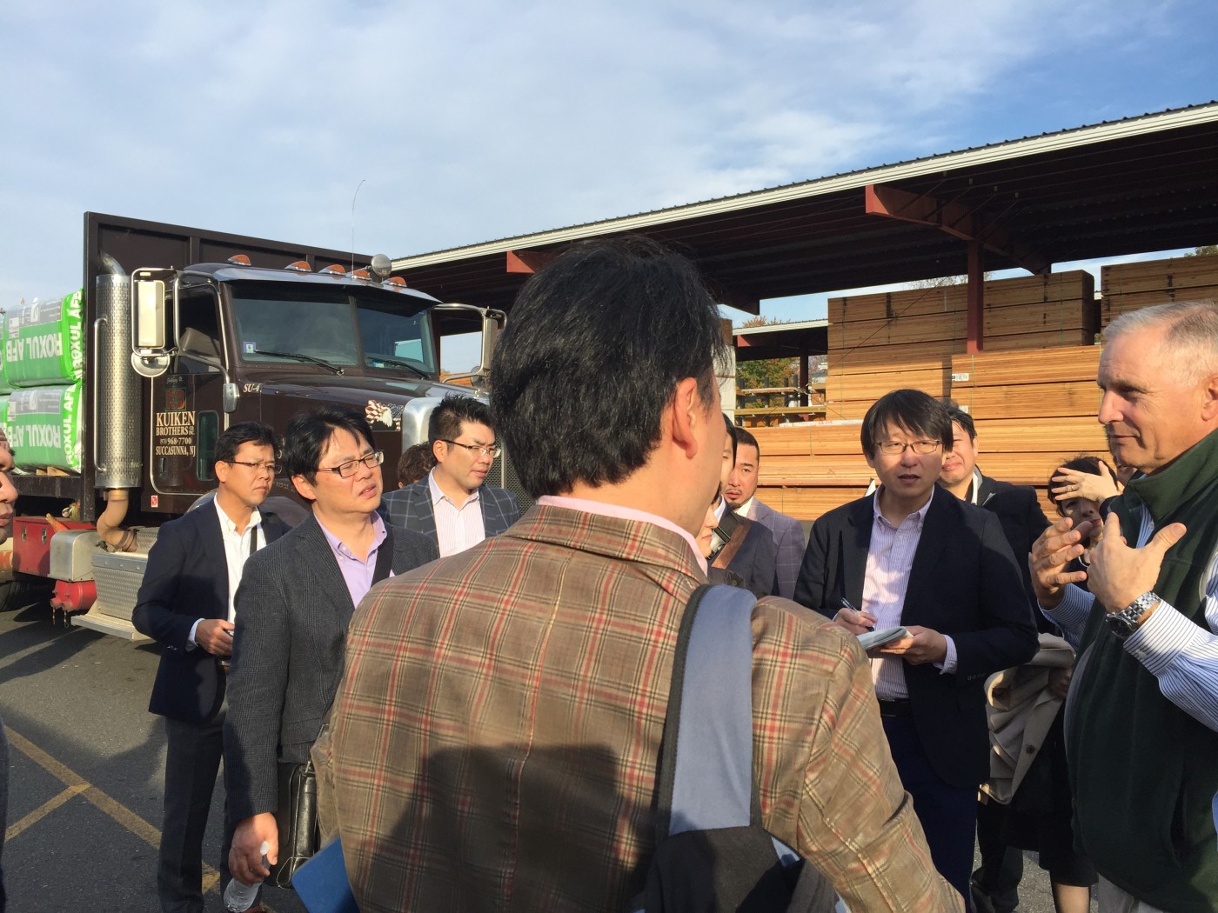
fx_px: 1020
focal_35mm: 29
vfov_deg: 48.2
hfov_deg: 61.7
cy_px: 456
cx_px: 609
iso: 32
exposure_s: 1/1199
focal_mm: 4.15
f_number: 2.2
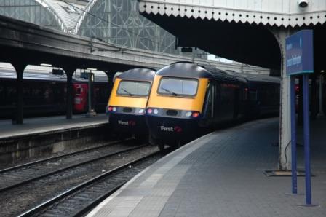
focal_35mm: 105
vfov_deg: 13.0
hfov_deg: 19.5
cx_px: 163
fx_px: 950
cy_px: 108
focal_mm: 70
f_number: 4.5
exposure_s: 1/80
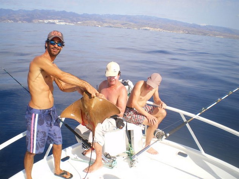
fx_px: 248
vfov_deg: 39.6
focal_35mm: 36
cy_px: 90
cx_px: 120
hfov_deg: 51.4
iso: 50
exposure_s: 1/400
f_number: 4.6
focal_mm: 6.3
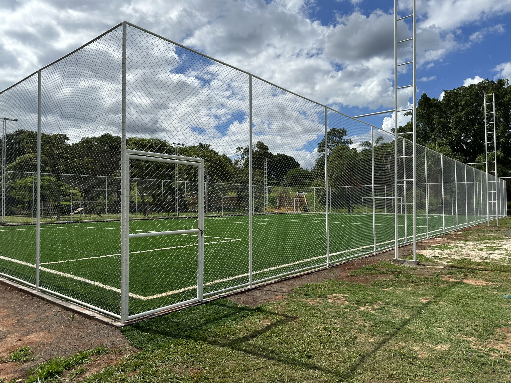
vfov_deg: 56.8
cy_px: 192
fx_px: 354
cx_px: 256
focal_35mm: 24
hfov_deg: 71.6
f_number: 1.78
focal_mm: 6.86
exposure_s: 1/8197
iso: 80
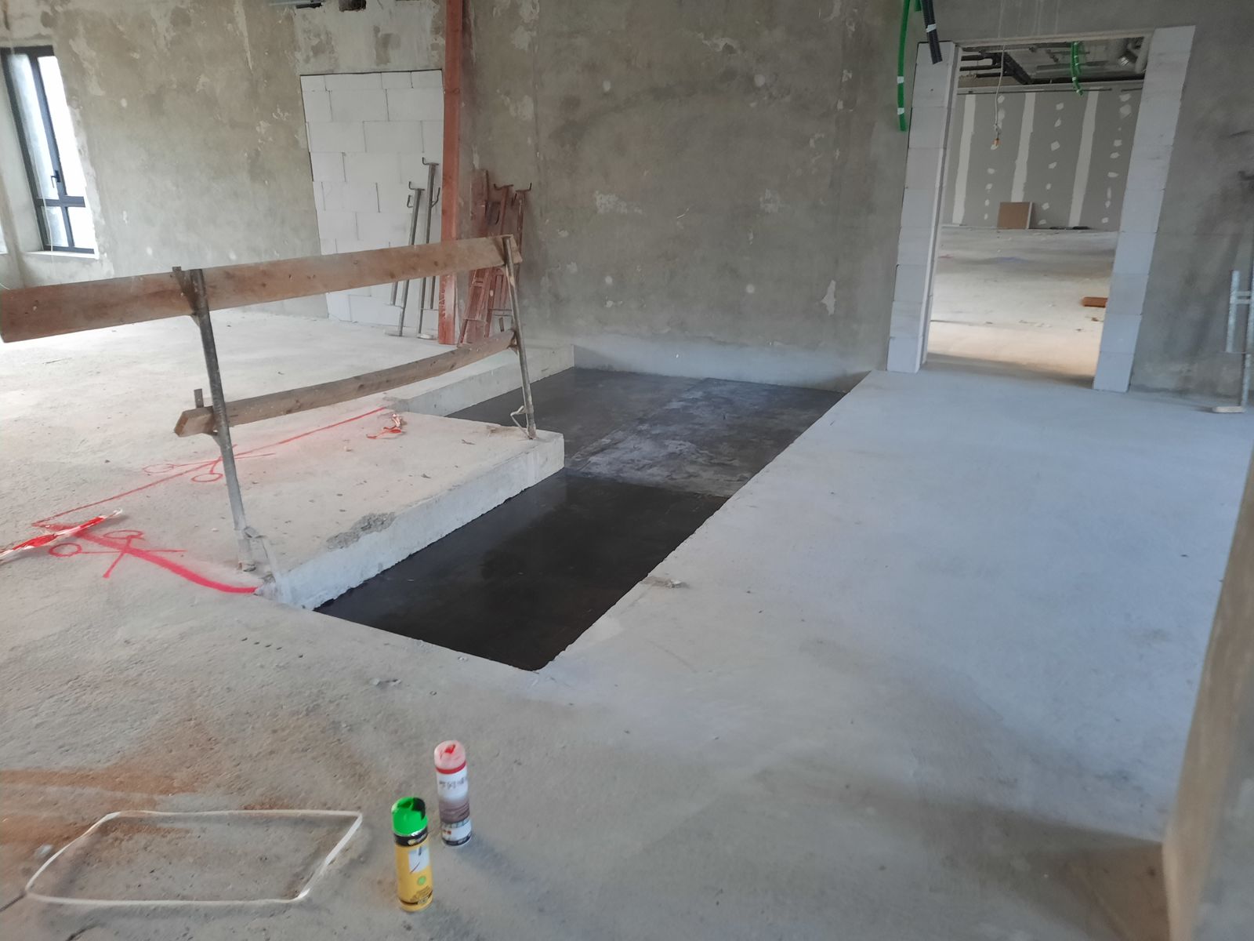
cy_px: 470
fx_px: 906
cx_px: 627
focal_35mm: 25
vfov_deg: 54.9
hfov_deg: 69.4
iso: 400
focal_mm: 4.6
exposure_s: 1/50
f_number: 2
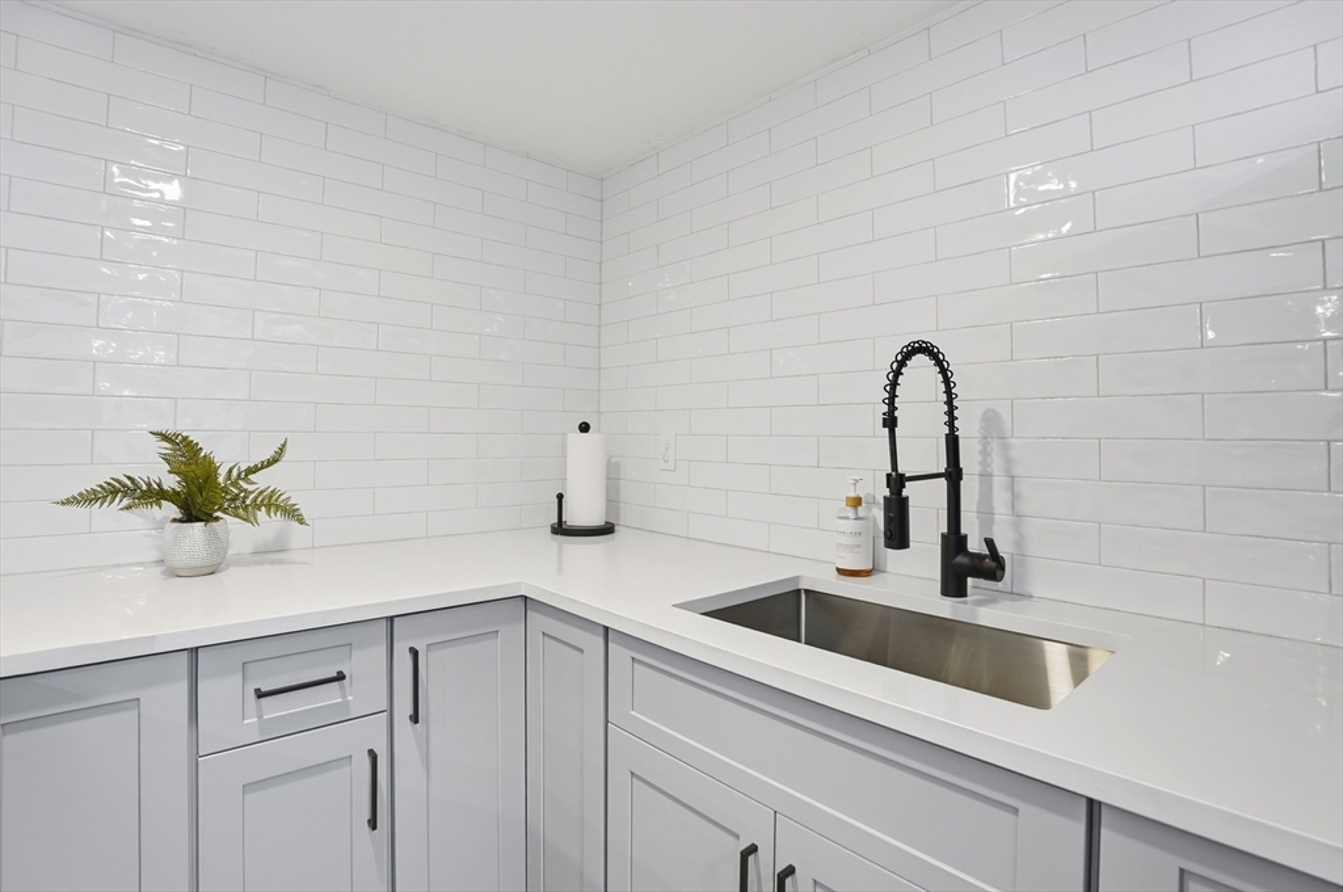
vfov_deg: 73.6
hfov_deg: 96.8
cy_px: 446
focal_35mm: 16
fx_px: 596
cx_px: 672
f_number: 7.1
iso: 800
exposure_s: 1/125
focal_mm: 16
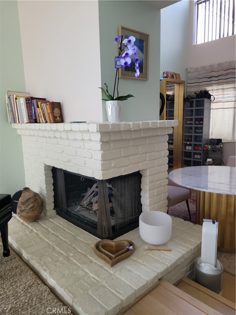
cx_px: 118
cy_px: 158
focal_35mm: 26
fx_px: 236
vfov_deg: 67.3
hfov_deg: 53.1
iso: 64
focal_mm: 5.4
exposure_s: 1/120
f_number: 1.8
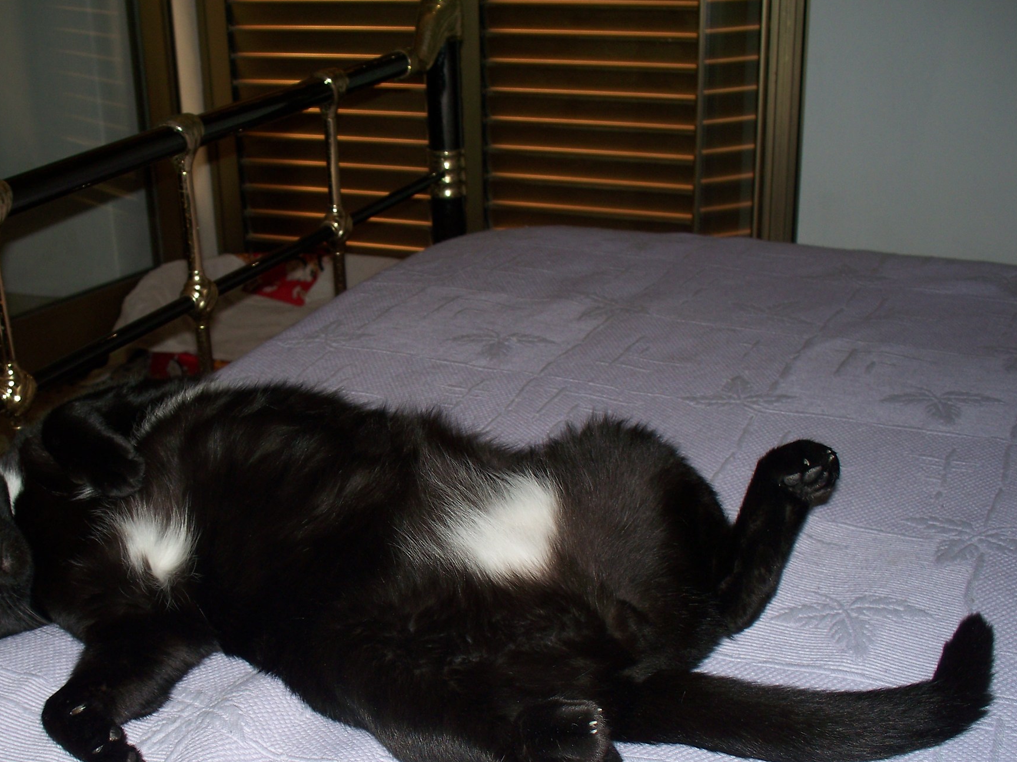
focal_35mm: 50
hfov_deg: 37.8
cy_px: 465
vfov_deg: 29.0
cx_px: 345
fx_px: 1469
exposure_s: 1/60
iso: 64
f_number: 2.8
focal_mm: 7.54
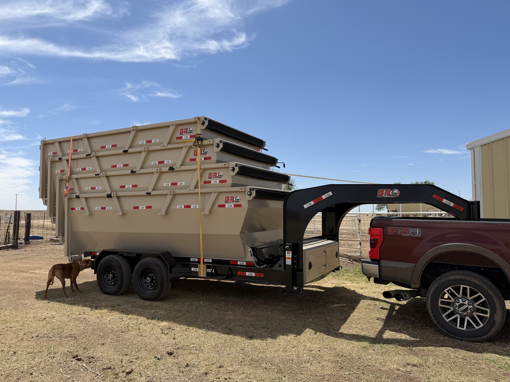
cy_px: 191
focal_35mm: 24
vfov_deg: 56.8
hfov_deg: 71.6
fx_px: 354
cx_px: 255
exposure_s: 1/6711
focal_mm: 6.76
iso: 80
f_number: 1.78
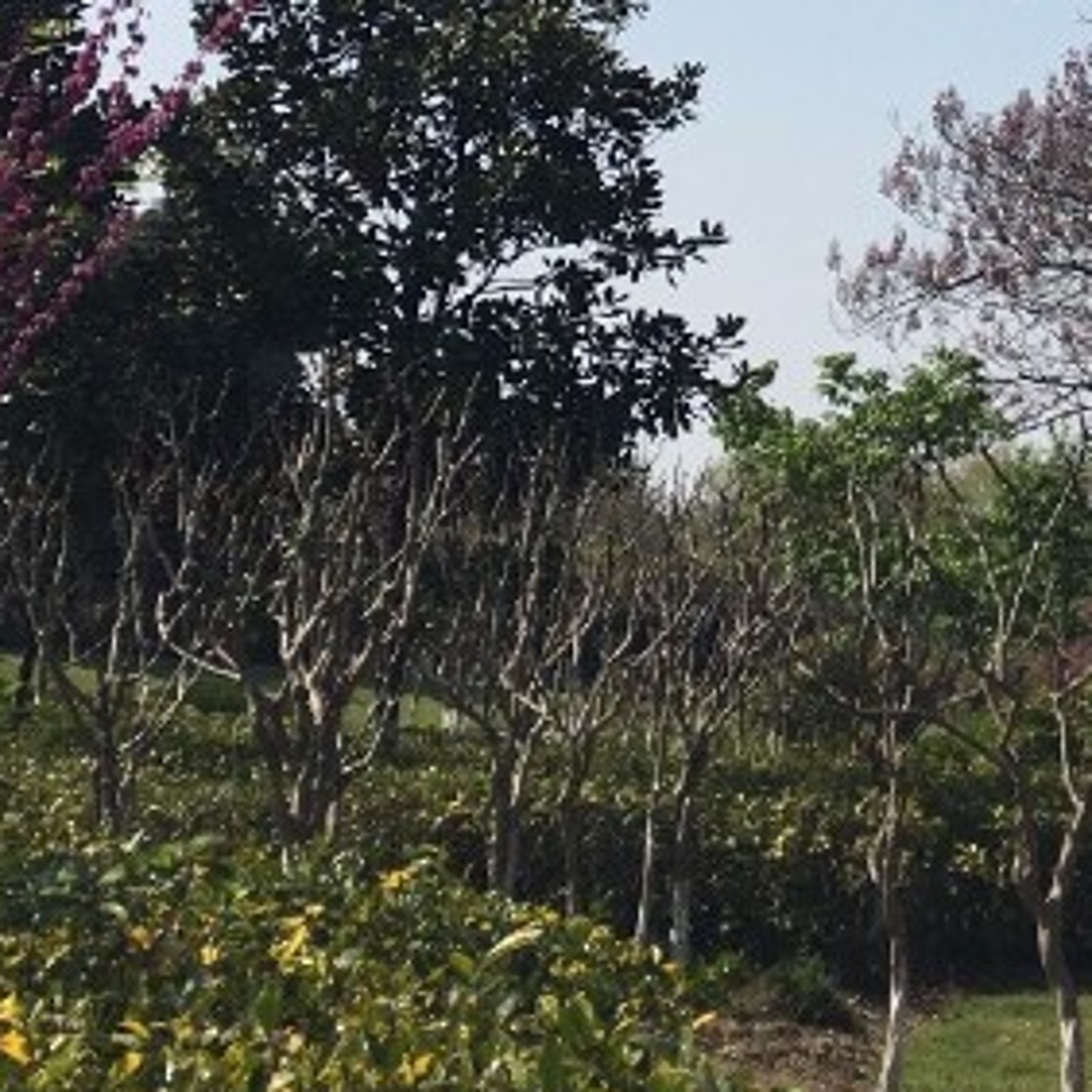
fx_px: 3462
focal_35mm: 97
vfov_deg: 16.1
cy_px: -629
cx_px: 1038
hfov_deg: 17.6
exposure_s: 1/2024
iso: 25
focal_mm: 4.15
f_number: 2.2
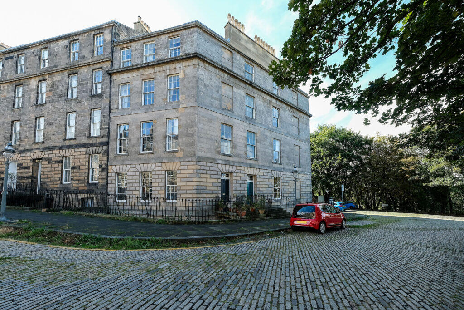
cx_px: 232
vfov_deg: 90.0
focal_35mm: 12
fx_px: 155
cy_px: 155
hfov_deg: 112.6
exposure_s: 1/150
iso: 200
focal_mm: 8
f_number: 5.6
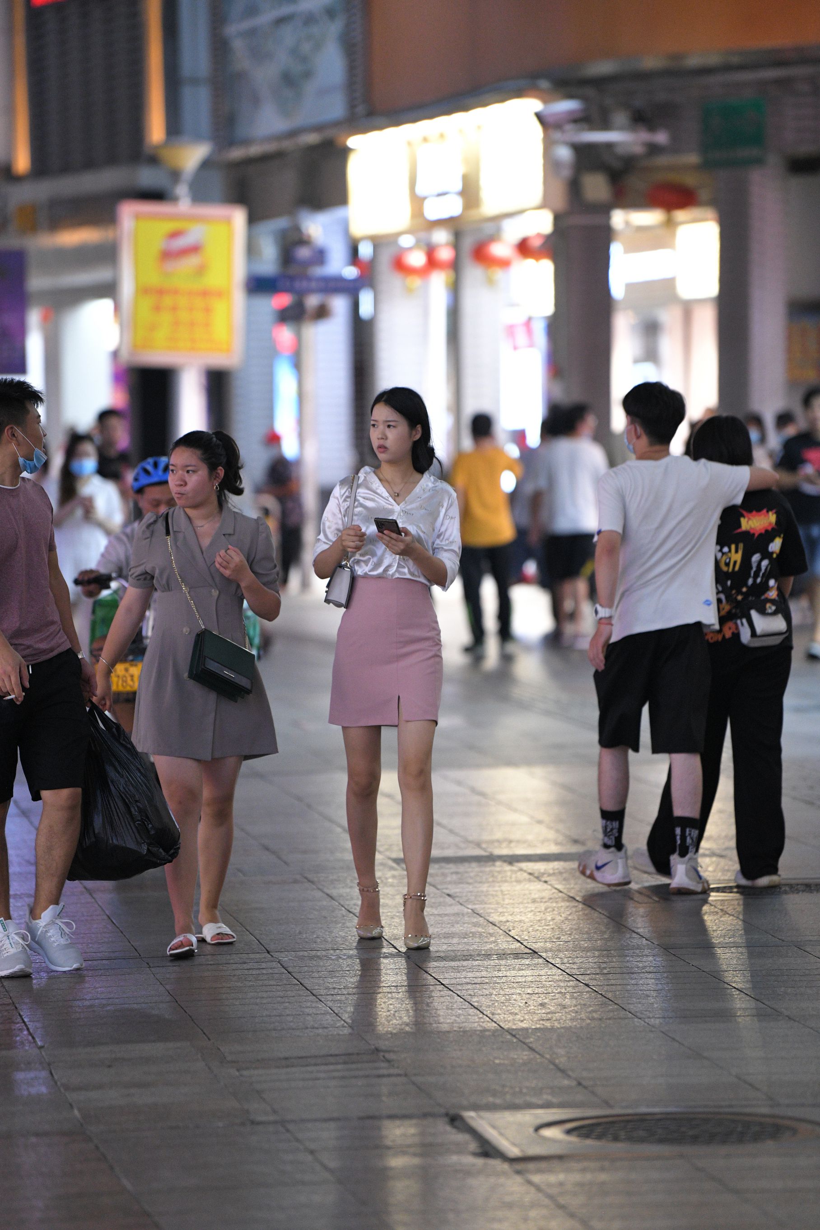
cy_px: 615
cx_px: 410
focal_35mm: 200
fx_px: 6833
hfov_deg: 6.9
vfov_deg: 10.3
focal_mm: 200
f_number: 3.2
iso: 3200
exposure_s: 1/320
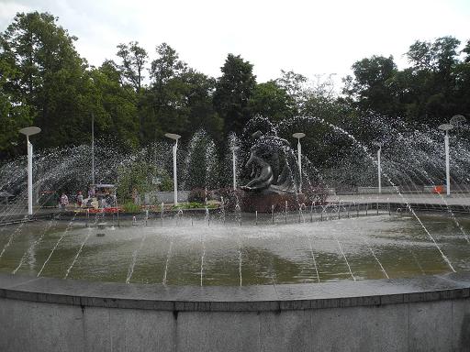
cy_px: 176
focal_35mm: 28
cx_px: 235
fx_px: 380
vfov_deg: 49.7
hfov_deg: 63.4
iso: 100
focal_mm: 6
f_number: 3.2
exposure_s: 1/800
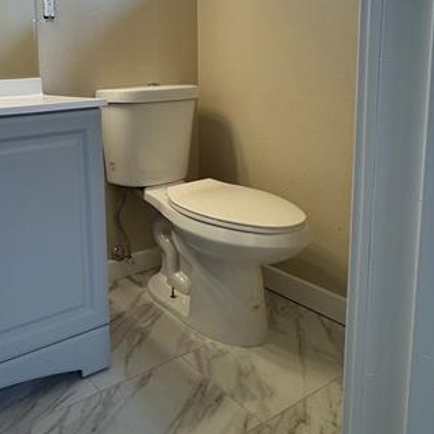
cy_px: 123
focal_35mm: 30
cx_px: 60
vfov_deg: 52.3
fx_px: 426
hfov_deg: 49.3
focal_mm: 2.22
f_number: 2.2
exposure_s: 1/120
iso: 100
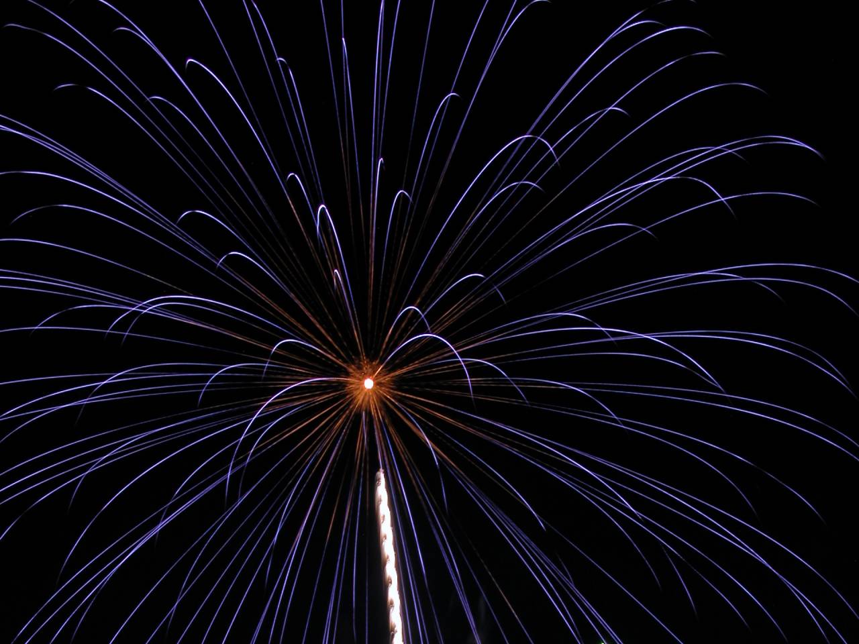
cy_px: 322
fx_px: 869
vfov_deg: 40.7
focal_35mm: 35
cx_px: 430
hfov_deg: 52.6
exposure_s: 6.03
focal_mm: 8.9
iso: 100
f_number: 8
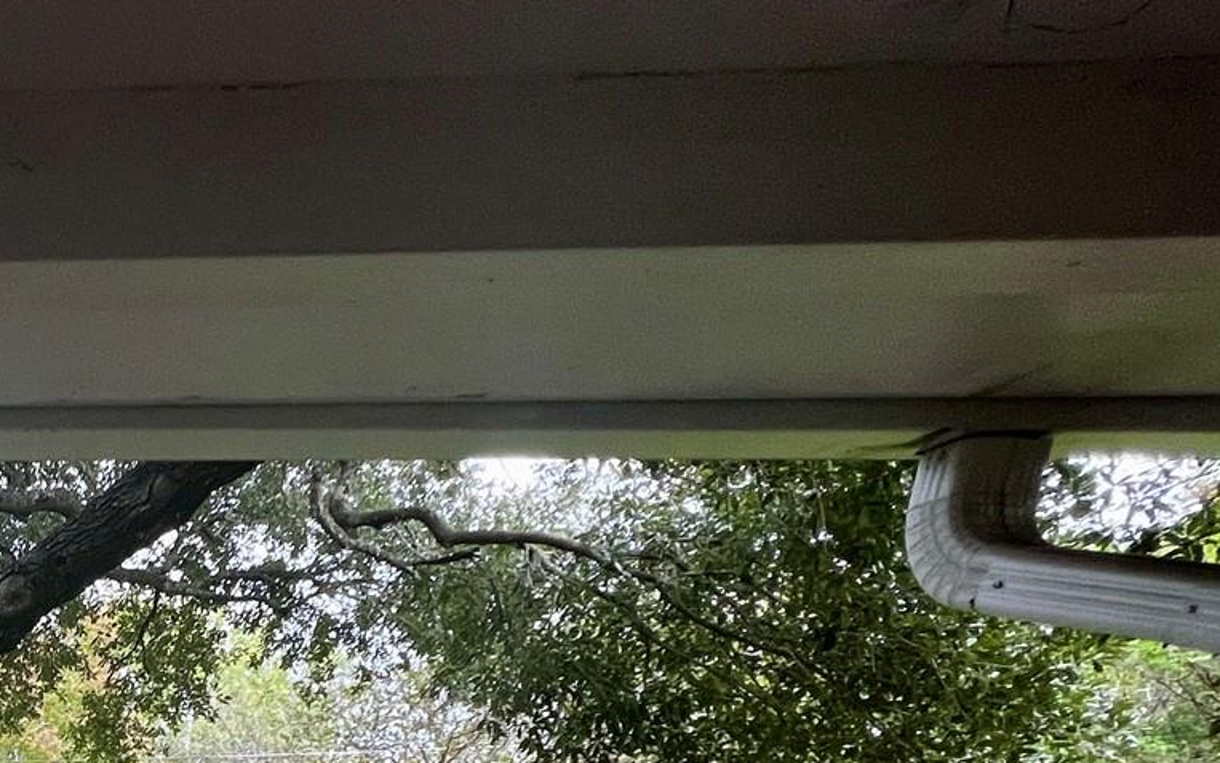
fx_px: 1230
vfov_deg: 26.2
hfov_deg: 37.0
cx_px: -313
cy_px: 1113
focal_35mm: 37
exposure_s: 1/99
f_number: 1.8
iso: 64
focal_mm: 1.57
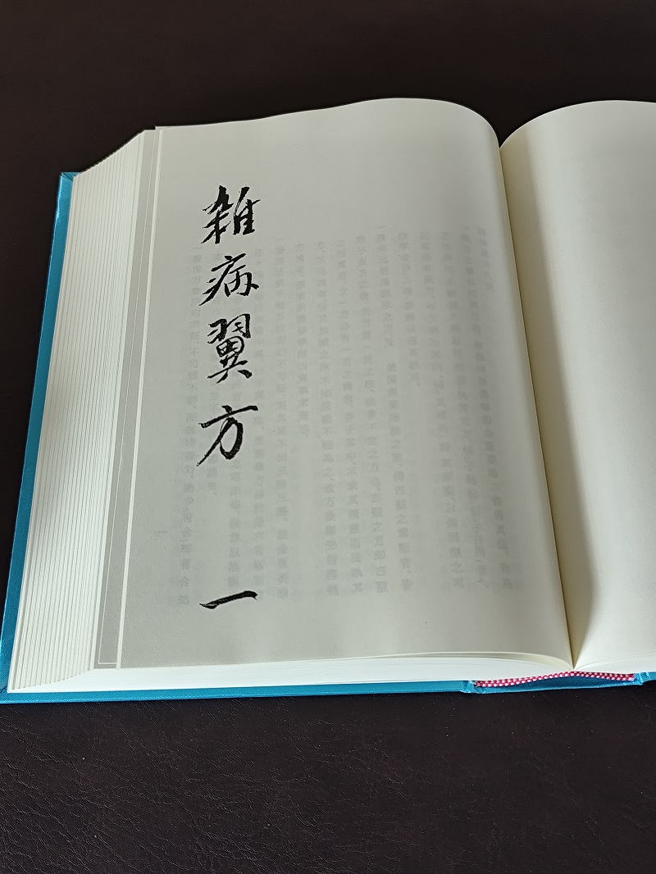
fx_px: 884
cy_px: 437
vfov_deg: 52.6
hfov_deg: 40.7
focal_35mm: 35
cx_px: 328
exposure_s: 1/100
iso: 1000
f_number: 1.65
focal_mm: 6.19
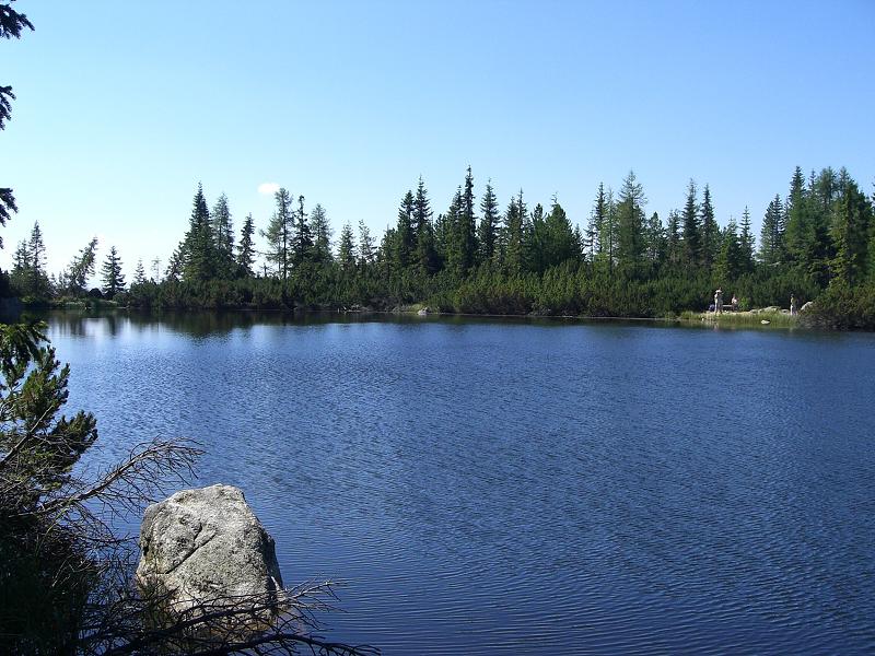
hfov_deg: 49.0
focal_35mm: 38
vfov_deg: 37.7
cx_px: 438
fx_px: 961
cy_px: 328
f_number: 4.4
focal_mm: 6.3
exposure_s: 1/500
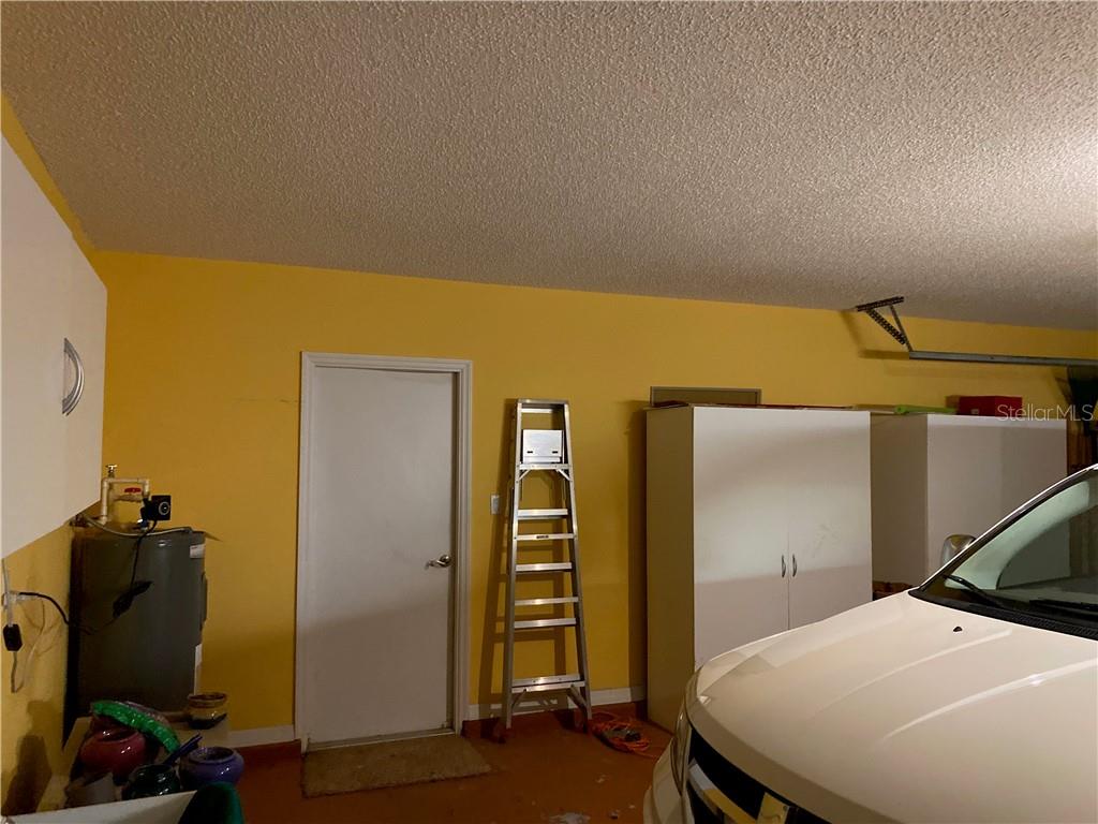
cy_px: 412
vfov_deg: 53.1
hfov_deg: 67.3
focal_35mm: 26
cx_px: 549
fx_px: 825
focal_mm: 4.25
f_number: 1.8
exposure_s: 1/30
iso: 640
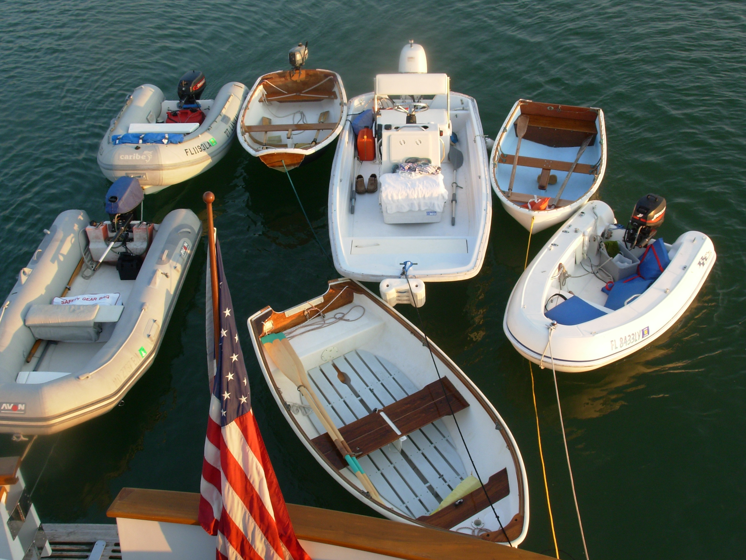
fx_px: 819
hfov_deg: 49.0
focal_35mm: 38
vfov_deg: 37.7
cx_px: 373
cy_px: 280
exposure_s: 1/64
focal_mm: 6.3
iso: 50
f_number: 4.9
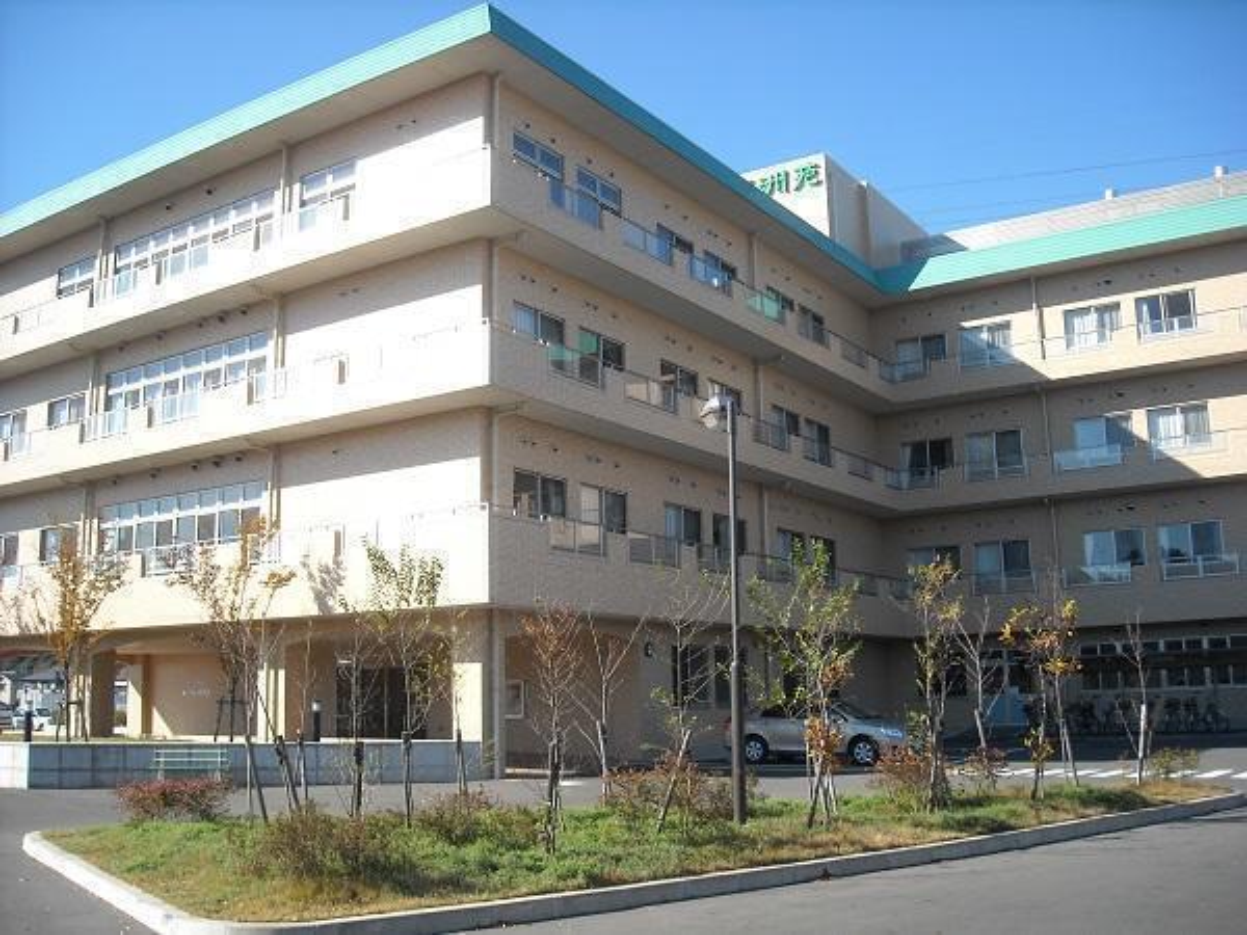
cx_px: 624
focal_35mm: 35
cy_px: 468
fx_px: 1261
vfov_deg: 40.7
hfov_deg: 52.6
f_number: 5.6
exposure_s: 1/148
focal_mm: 5.7
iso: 64
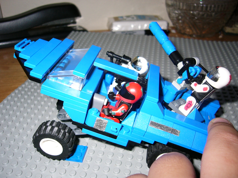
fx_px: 241
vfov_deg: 40.7
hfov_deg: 52.6
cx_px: 119
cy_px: 89
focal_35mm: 35
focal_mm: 5.8
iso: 100
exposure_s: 1/60
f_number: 2.8
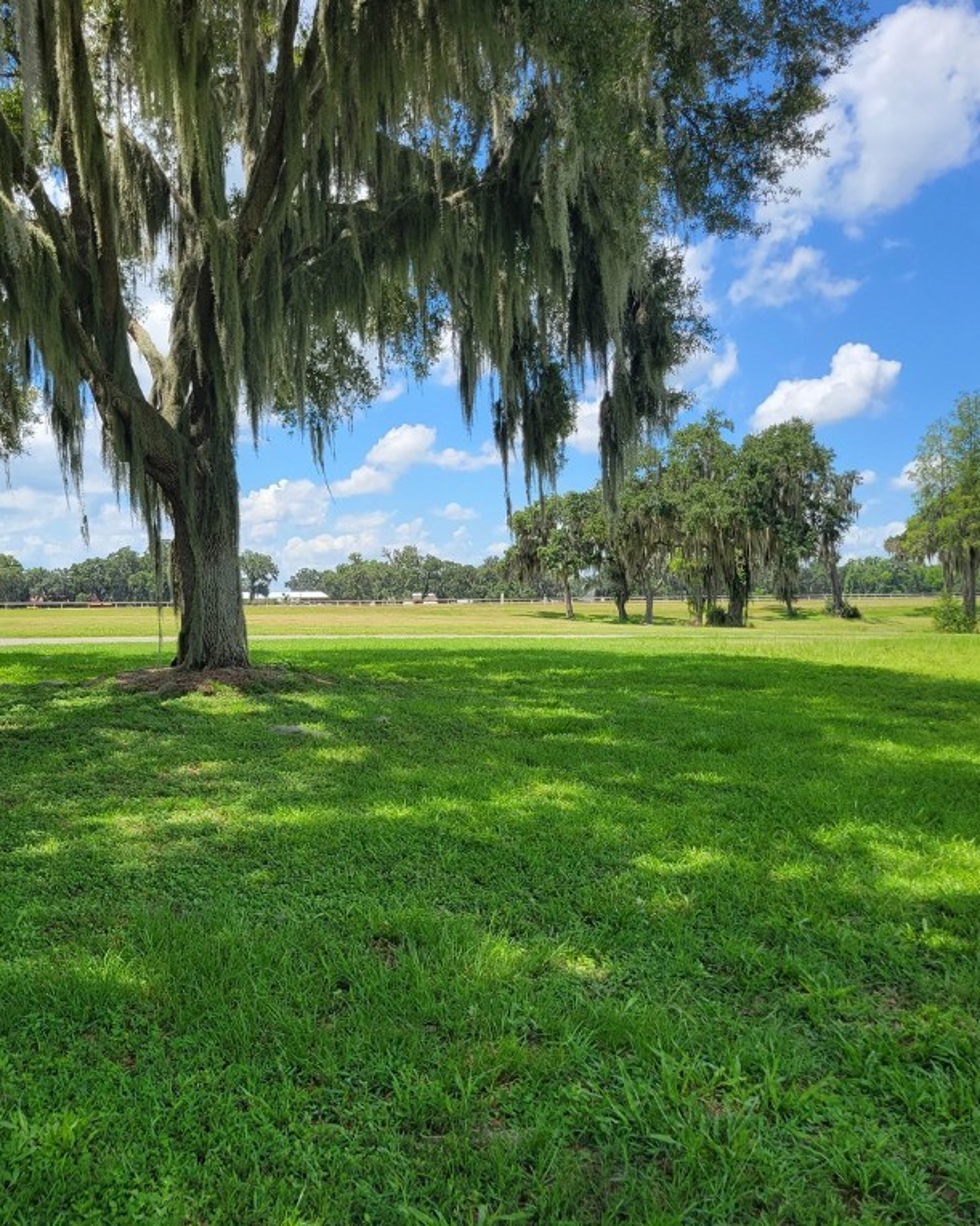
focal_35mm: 34
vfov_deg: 52.8
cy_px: 615
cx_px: 358
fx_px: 1233
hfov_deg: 43.0
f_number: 1.8
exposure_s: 1/1546
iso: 40
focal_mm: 5.4
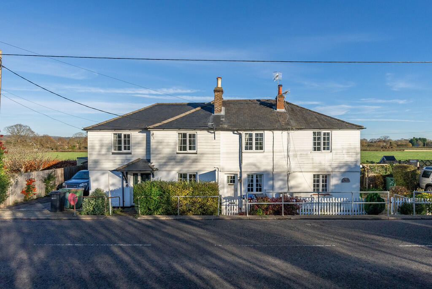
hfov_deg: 94.9
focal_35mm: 16
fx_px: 198
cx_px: 216
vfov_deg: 72.1
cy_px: 144
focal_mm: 16.5
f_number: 7.1
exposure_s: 1/2500
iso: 1000
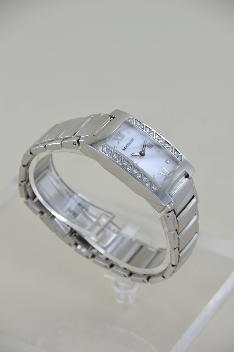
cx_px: 117
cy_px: 176
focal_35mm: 232
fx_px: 2266
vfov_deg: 8.9
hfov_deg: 5.9
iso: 400
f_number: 8
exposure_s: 1/125
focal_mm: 155
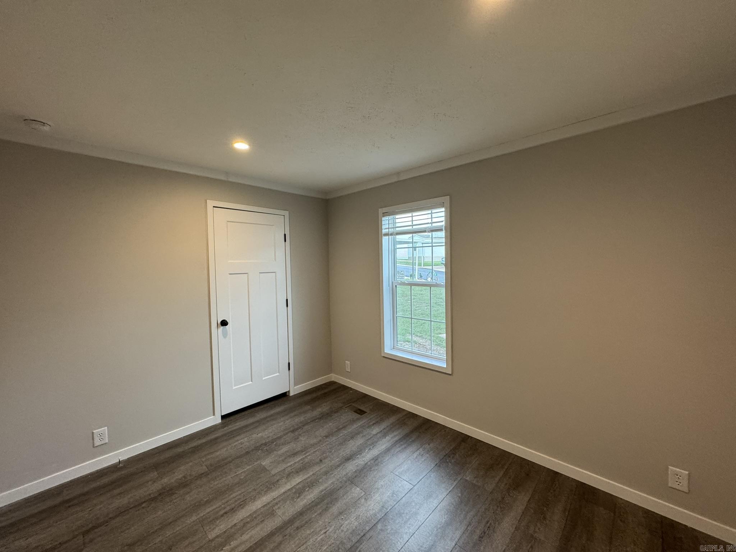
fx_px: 298
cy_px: 276
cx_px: 368
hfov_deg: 102.1
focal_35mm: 14
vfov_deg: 85.7
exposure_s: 1/120
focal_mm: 2.22
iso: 250
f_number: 2.2
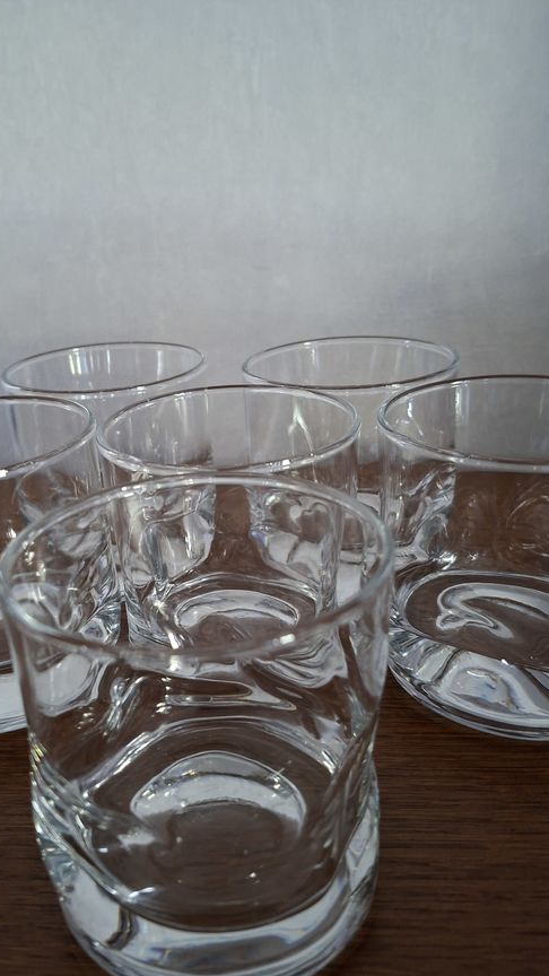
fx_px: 751
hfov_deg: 40.1
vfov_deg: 66.1
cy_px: 483
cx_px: 234
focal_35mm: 29
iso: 800
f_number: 1.8
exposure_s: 1/25
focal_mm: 5.54
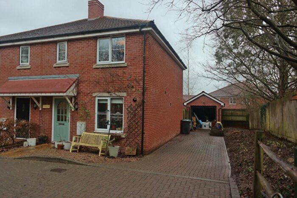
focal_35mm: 24
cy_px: 99
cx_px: 148
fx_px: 198
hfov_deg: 73.7
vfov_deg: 53.2
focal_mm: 16
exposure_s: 1/80
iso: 100
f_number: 2.5
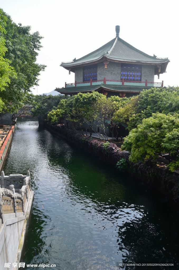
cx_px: 90
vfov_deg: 67.5
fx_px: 202
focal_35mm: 27
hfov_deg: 47.7
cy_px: 135
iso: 200
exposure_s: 1/125
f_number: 11
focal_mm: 18
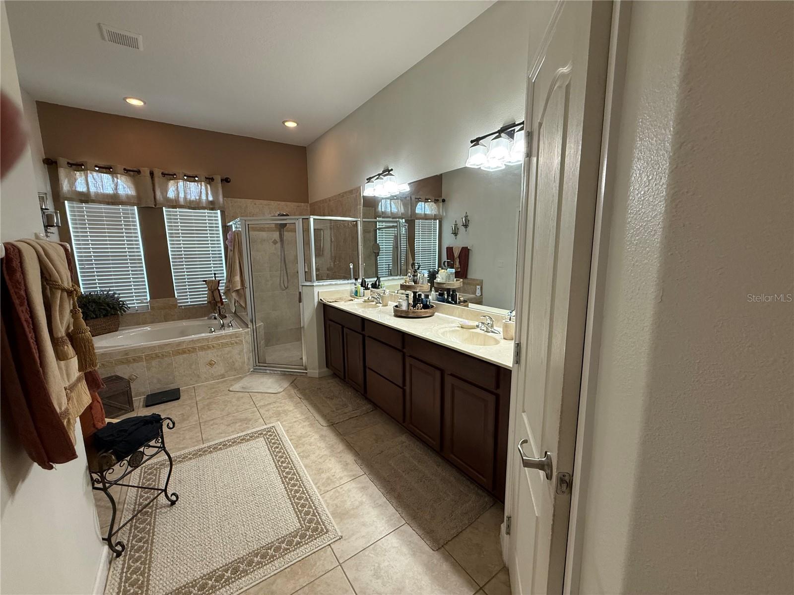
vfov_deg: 85.7
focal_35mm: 14
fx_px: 321
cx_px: 397
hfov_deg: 102.1
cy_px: 298
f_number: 2.2
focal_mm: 2.22
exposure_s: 1/120
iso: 250
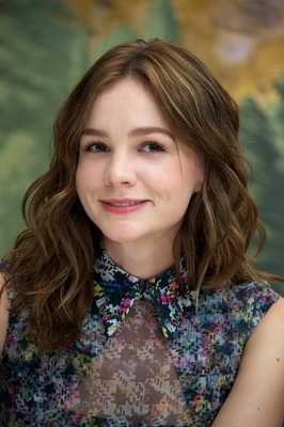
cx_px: 142
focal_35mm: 230
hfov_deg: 6.0
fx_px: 2726
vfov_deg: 9.0
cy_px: 214
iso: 400
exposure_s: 1/60
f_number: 5.6
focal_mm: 230
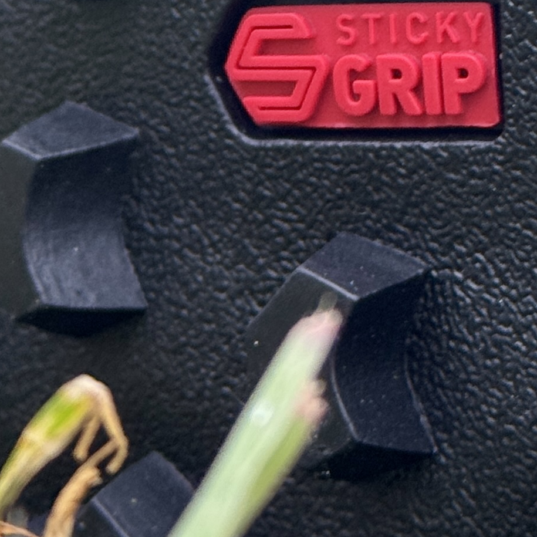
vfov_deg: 9.2
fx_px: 3282
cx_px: 336
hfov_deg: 9.3
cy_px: -90
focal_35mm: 187
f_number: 1.78
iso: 125
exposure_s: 1/60
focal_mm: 6.76
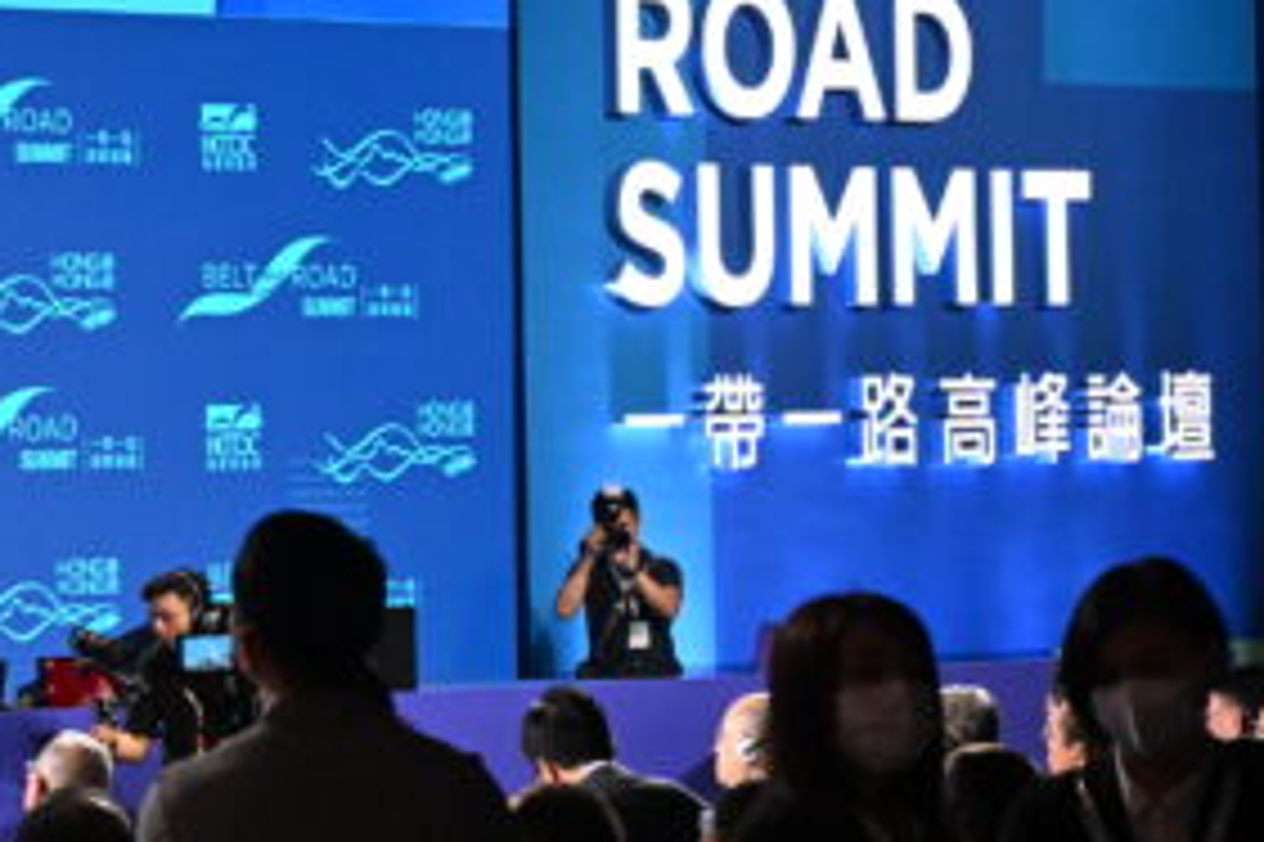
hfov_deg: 9.9
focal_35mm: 197
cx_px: -1026
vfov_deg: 7.0
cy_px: 705
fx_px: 6913
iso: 2500
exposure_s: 1/160
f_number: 5.6
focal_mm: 54
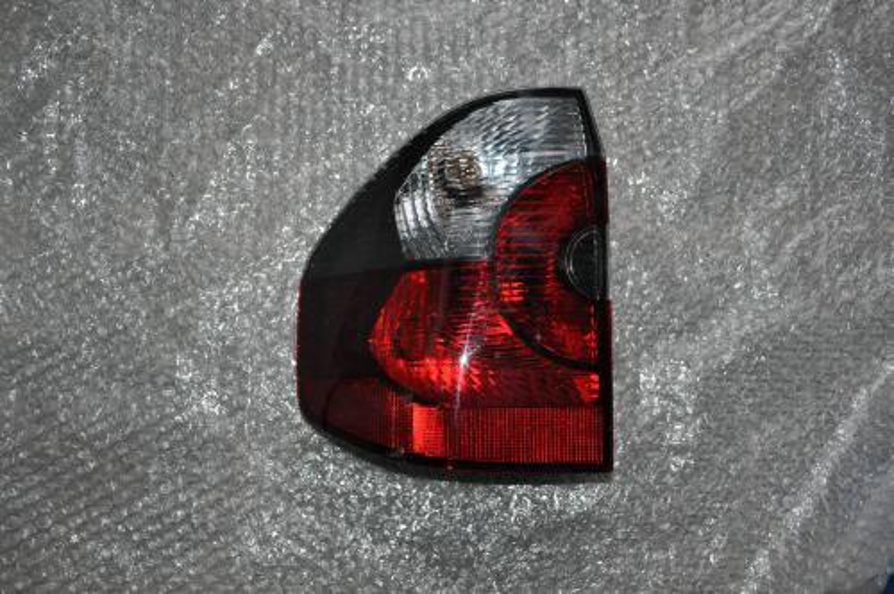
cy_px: 297
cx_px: 447
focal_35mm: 52
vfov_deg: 25.7
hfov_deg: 37.9
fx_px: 1302
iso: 800
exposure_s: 1/60
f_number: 4.5
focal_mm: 35
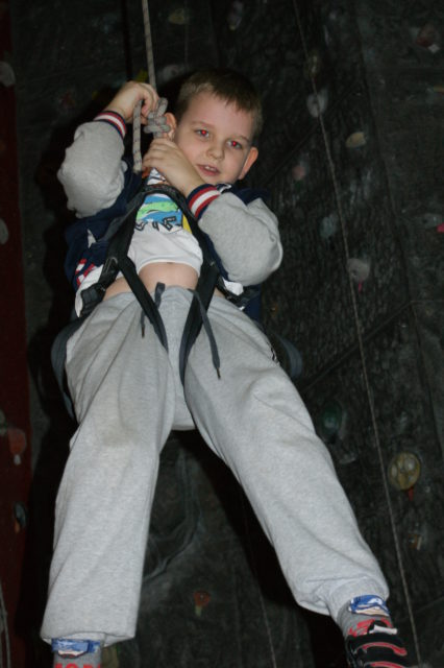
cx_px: 222
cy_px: 334
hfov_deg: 18.2
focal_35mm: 75
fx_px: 1389
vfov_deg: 27.0
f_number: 5.6
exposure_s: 1/80
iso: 400
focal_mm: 50
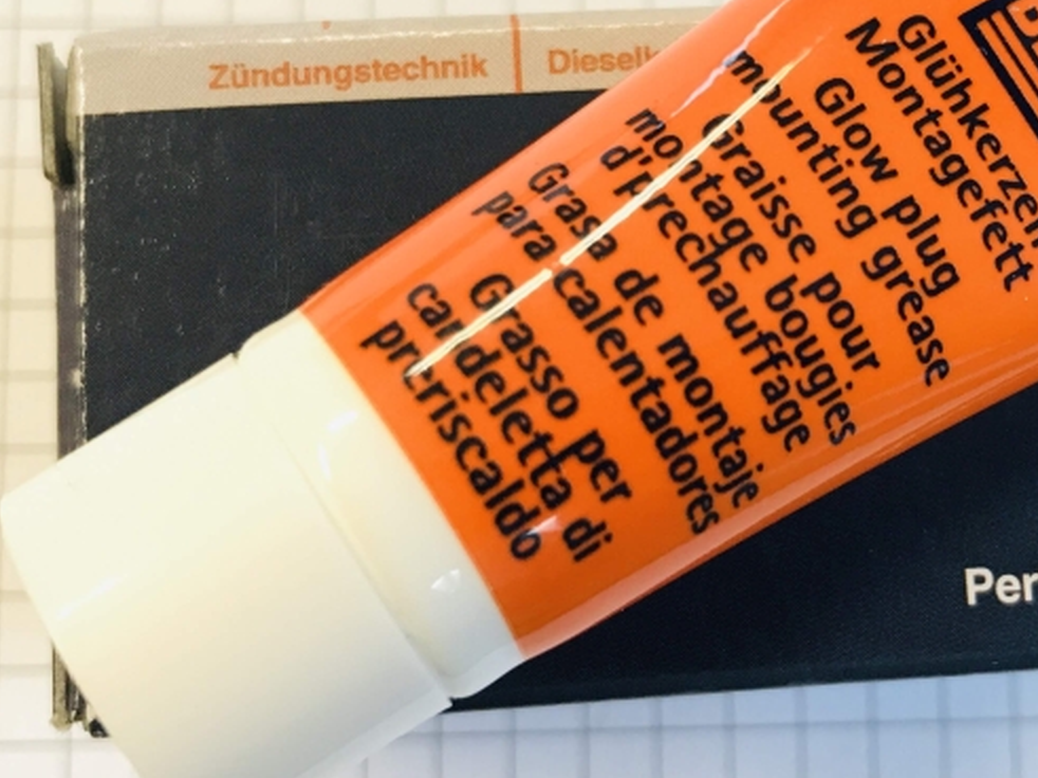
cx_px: 770
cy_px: 288
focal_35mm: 57
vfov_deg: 25.6
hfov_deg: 33.2
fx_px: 1709
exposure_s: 1/33
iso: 40
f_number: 1.8
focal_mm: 3.99
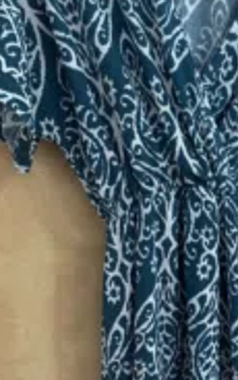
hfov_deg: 21.0
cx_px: 232
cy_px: 167
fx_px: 623
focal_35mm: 60
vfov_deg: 34.0
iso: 400
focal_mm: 4.25
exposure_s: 1/40
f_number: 1.8
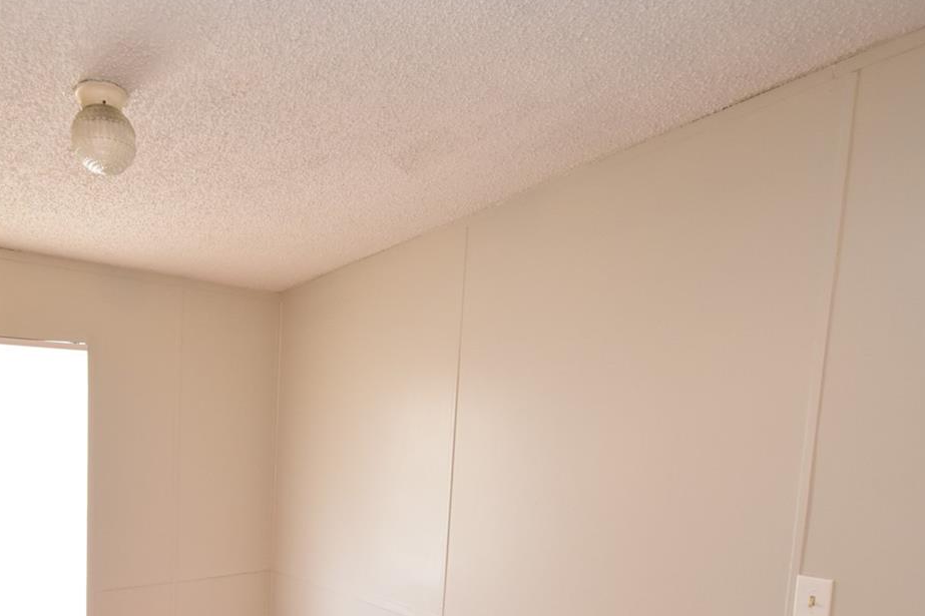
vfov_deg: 47.3
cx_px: 343
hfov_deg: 68.2
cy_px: 478
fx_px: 668
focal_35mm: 26
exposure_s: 1/60
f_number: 3.5
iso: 1250
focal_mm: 10
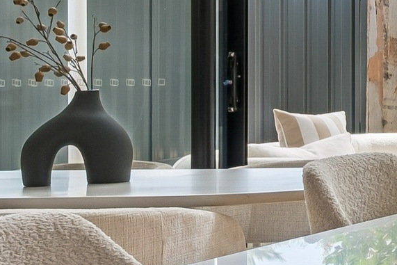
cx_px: 1187
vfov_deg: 9.3
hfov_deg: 10.2
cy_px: 42
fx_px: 1621
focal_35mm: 147
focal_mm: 21
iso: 400
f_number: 9
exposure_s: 1/200
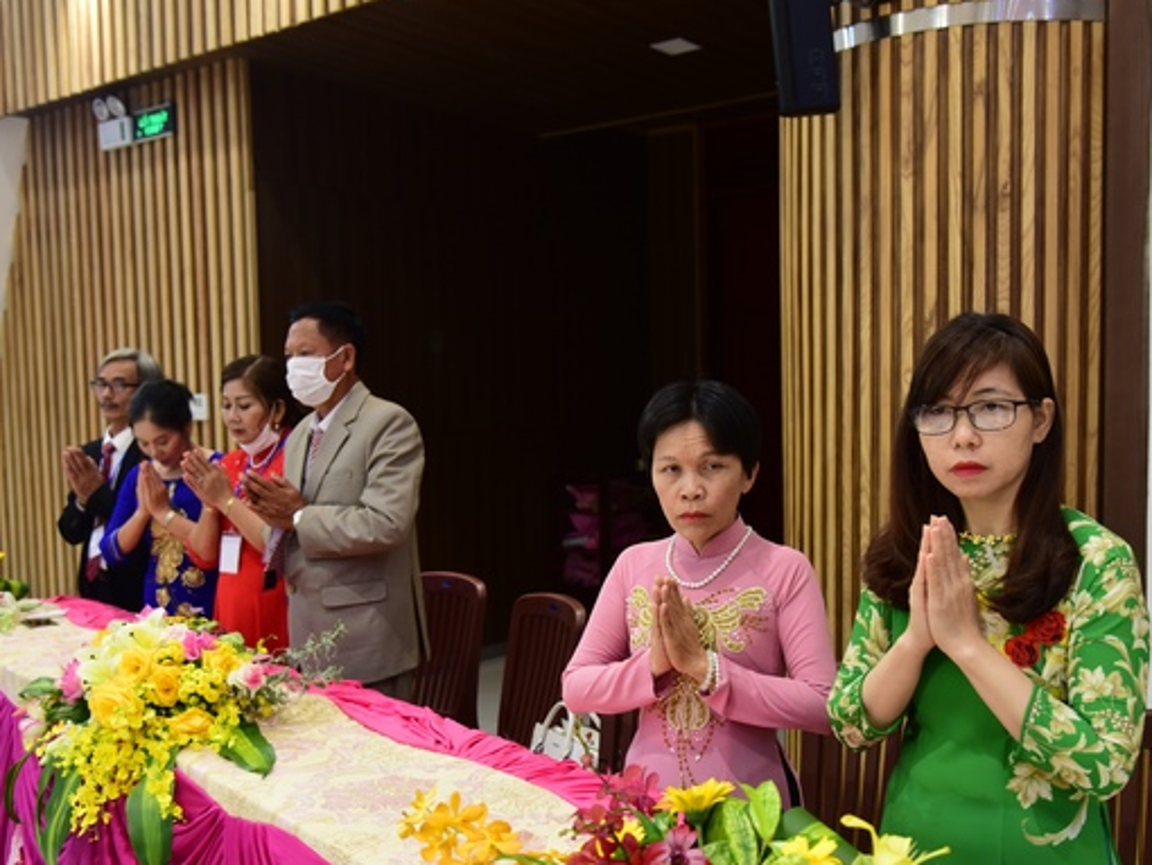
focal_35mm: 38
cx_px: 635
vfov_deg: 37.7
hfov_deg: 48.9
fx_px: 1265
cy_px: 479
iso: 800
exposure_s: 1/30
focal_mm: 31
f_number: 4
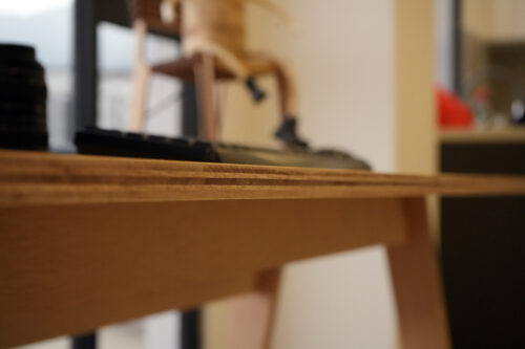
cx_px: 262
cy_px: 174
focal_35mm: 68
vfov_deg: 20.0
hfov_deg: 29.7
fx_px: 991
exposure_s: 1/400
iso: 6400
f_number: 7.1
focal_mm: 68
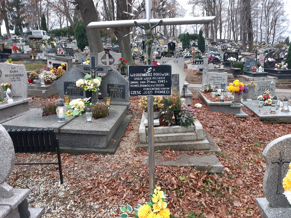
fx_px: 219
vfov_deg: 53.1
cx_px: 146
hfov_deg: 67.3
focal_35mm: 26
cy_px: 109
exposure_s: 1/50
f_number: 1.7
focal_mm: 3.92
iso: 160
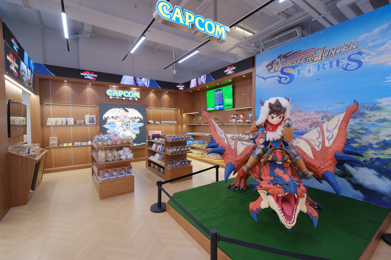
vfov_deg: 73.7
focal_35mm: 16
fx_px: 174
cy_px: 130
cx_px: 196
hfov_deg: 96.7
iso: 640
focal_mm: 10.6
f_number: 2.8
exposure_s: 1/100
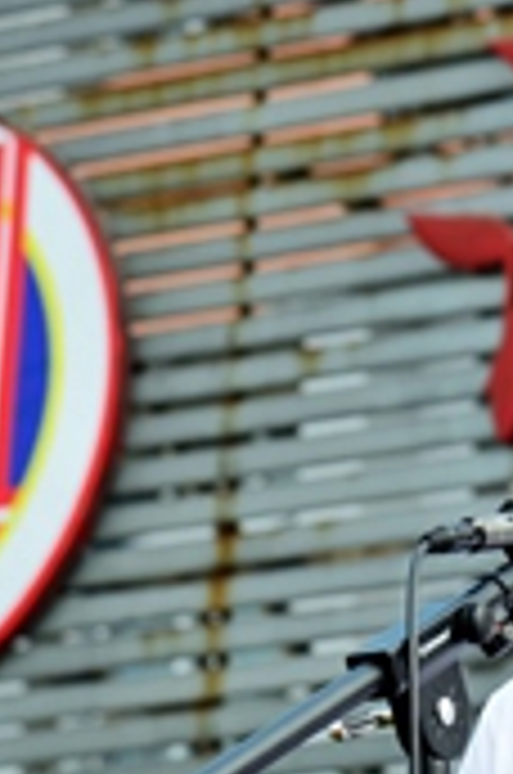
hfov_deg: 4.2
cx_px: 855
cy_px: 533
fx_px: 6996
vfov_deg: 6.3
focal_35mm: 326
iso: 200
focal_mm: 112
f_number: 8
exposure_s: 1/200
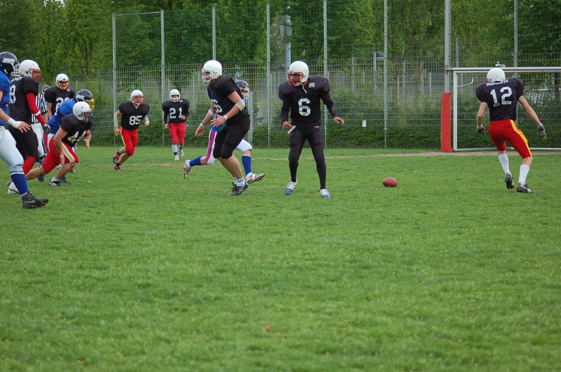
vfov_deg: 13.0
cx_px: 280
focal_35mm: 105
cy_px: 186
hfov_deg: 19.5
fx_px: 1633
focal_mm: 70
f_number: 4
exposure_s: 1/1000
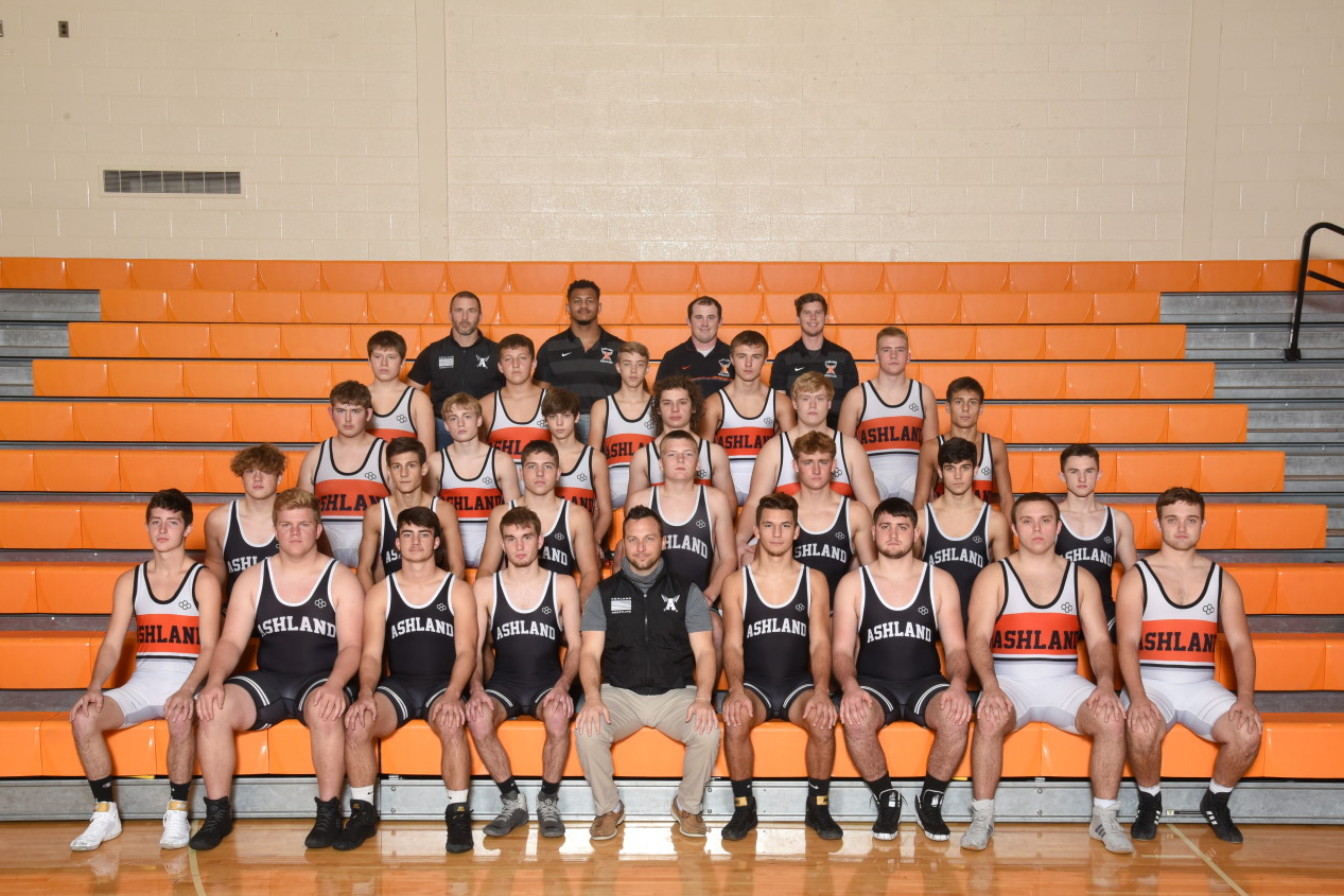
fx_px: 1680
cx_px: 671
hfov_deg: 43.6
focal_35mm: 45
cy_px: 521
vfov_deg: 29.8
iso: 800
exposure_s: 1/60
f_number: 13
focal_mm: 38
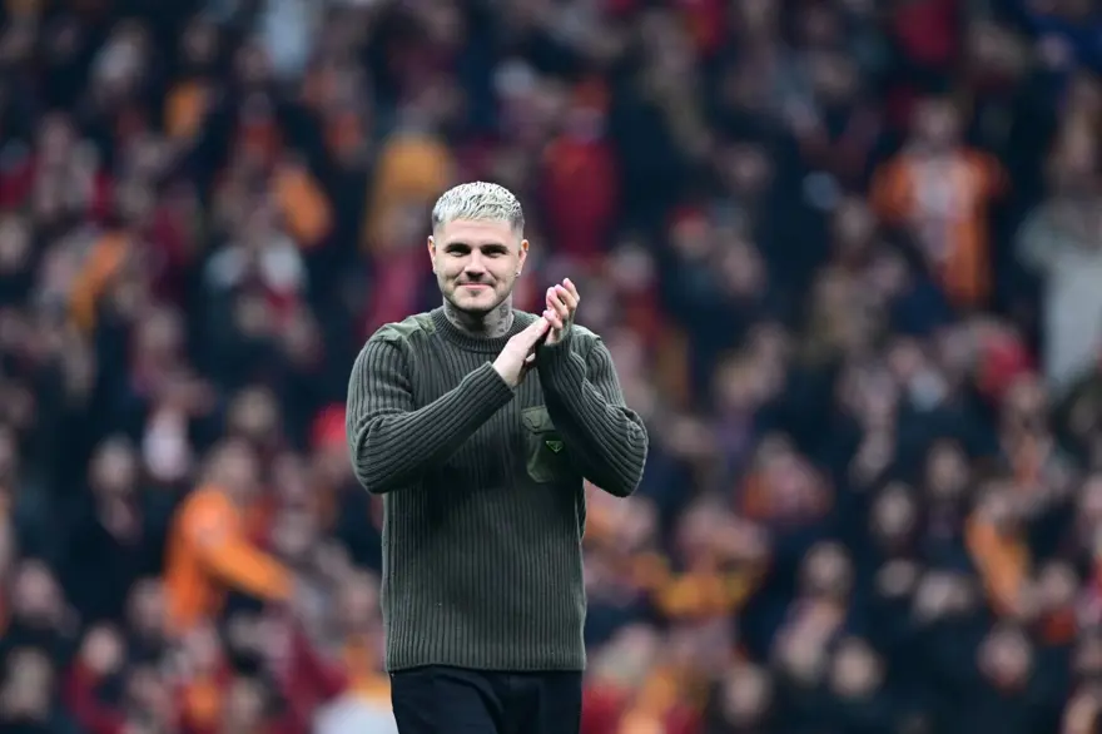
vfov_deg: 2.3
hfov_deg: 3.4
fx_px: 18359
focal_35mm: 600
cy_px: 367
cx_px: 551
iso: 2500
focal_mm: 400
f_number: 2.8
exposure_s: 1/1250
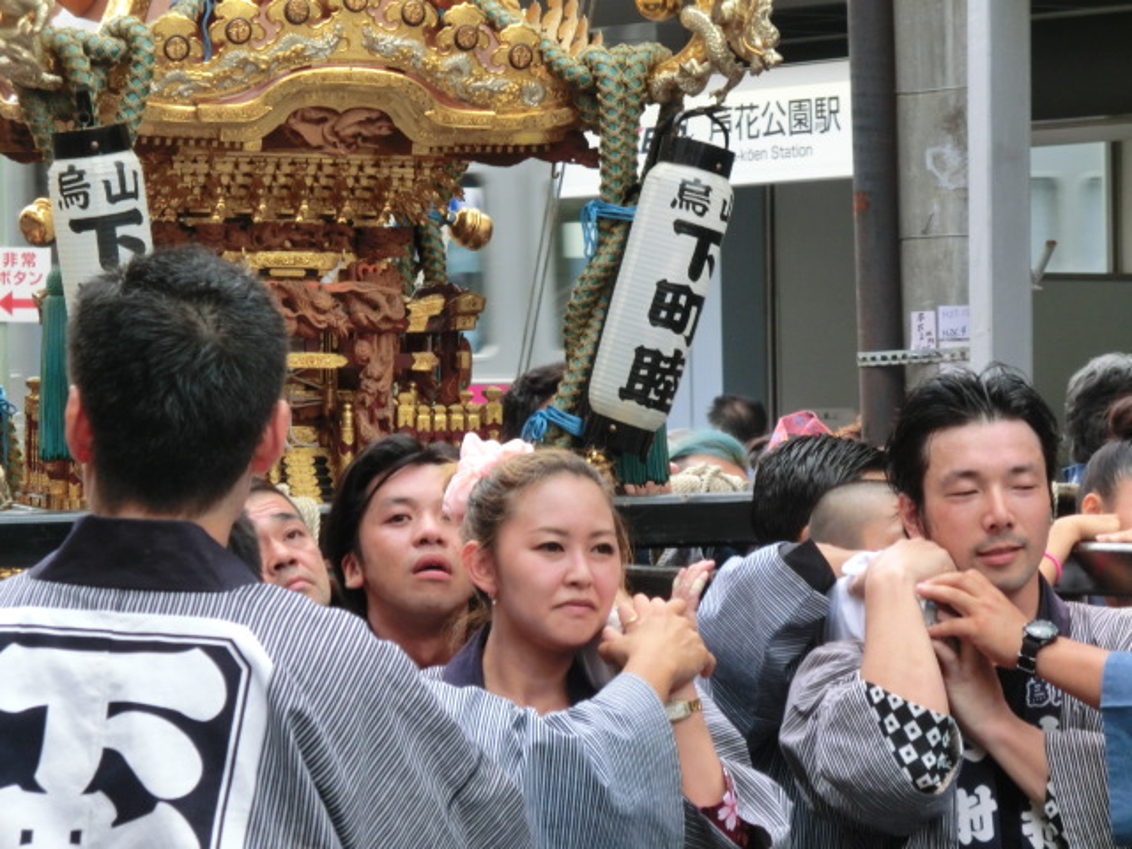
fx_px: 5886
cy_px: 424
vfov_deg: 8.2
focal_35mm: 180
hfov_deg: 11.0
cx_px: 566
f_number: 5.7
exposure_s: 1/250
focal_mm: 31.9
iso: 320
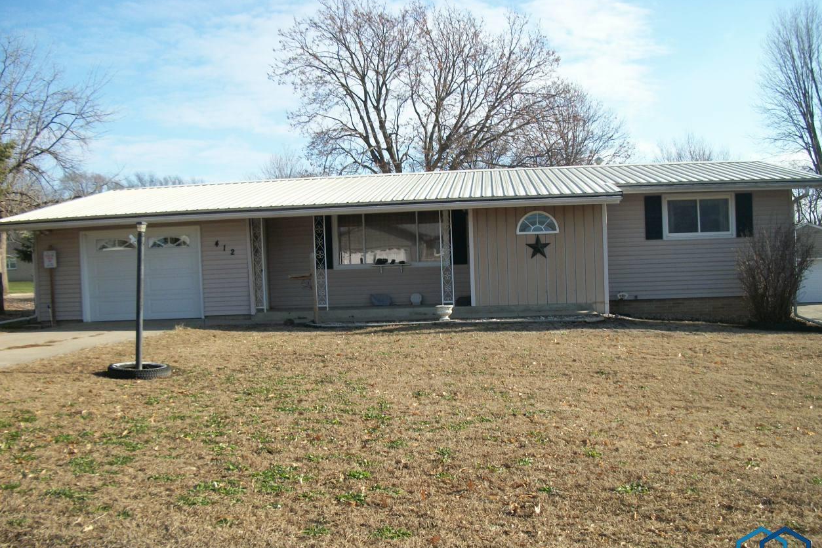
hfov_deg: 55.8
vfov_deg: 38.8
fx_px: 776
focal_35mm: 34
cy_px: 311
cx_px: 409
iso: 80
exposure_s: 1/125
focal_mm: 5.7
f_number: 8.8
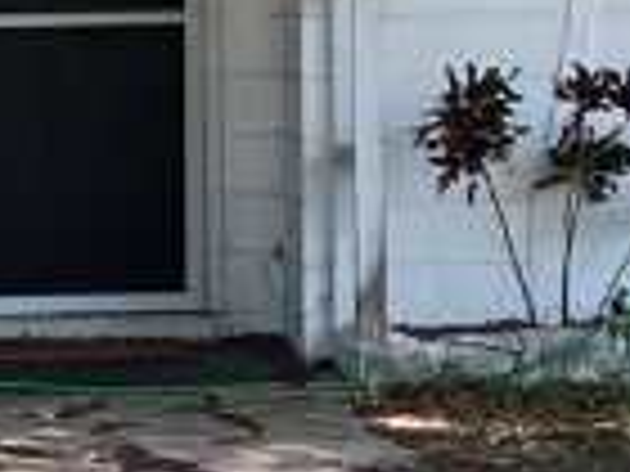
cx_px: 126
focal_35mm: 190
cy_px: 121
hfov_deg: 10.4
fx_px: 3458
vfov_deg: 7.8
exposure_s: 1/493
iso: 32
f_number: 1.8
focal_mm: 4.25
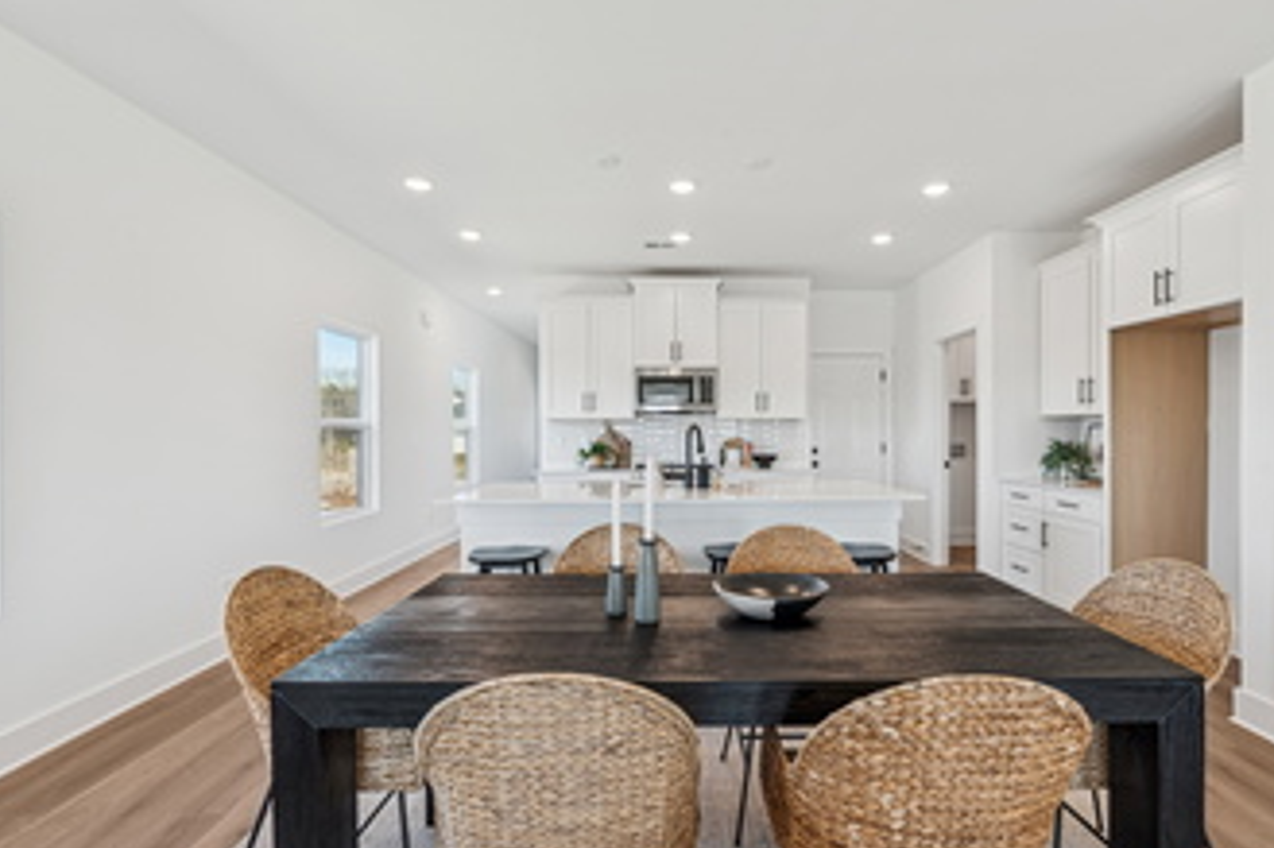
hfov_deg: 93.0
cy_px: 426
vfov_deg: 70.4
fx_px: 601
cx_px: 697
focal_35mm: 17
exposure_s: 1/8
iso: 100
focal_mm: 14
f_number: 9
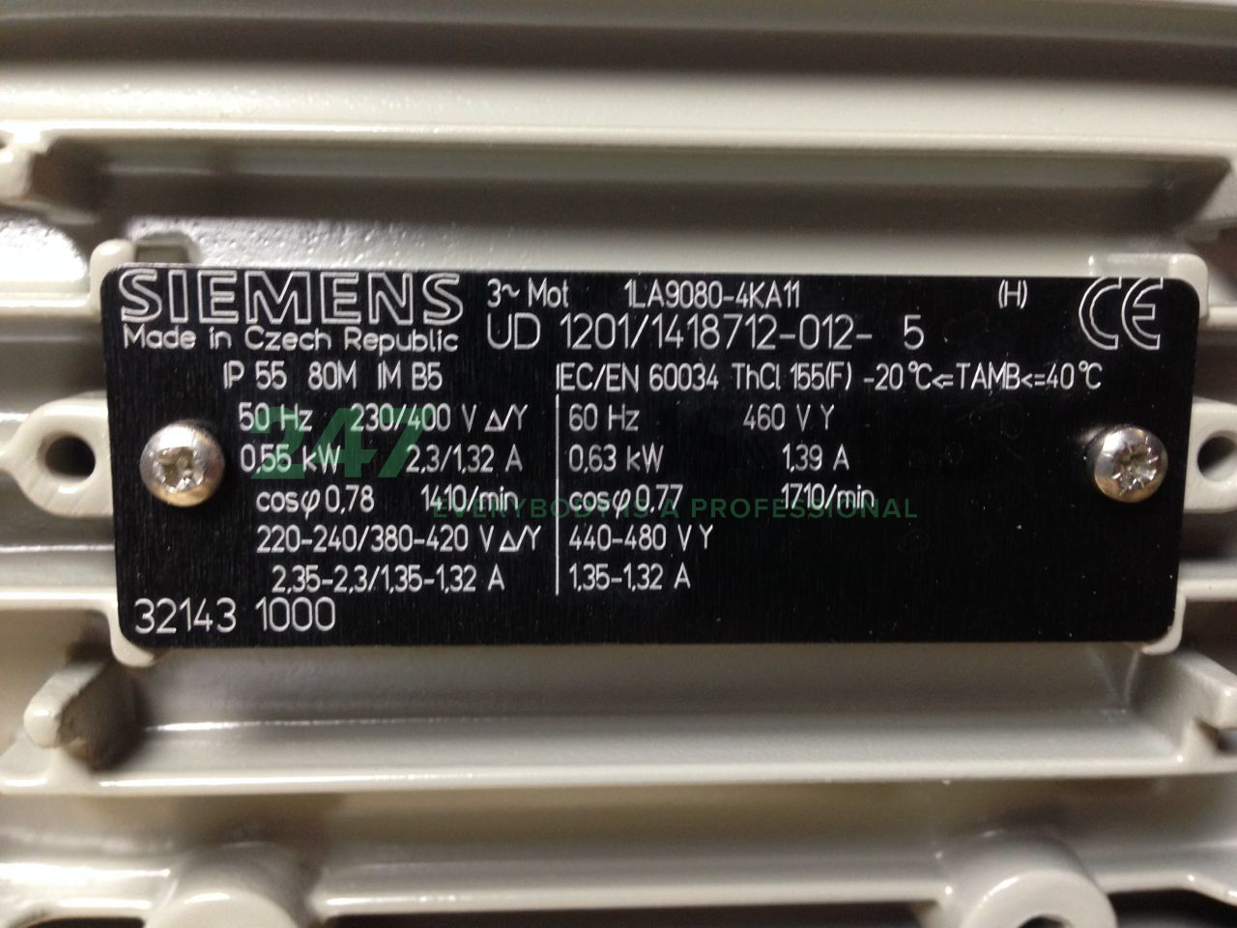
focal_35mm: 33
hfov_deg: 55.4
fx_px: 1179
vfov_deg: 42.9
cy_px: 464
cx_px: 618
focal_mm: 4.12
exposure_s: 1/20
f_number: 2.4
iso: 125
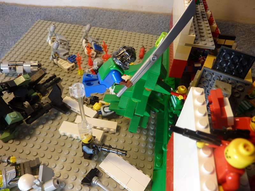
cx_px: 128
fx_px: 184
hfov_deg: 69.4
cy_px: 96
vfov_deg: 54.9
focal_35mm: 25
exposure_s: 1/30
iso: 100
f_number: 3.3
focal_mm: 4.1
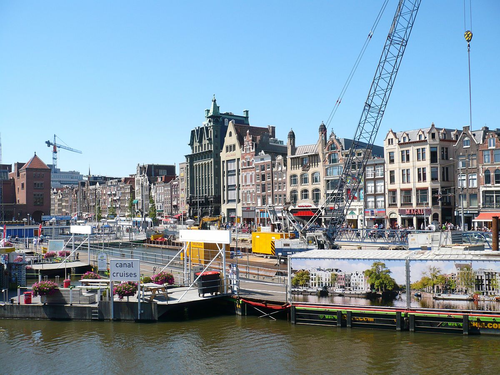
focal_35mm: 35
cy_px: 188
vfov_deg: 40.7
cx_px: 250
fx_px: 506
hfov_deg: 52.6
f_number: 8
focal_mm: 5.8
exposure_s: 1/160
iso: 100
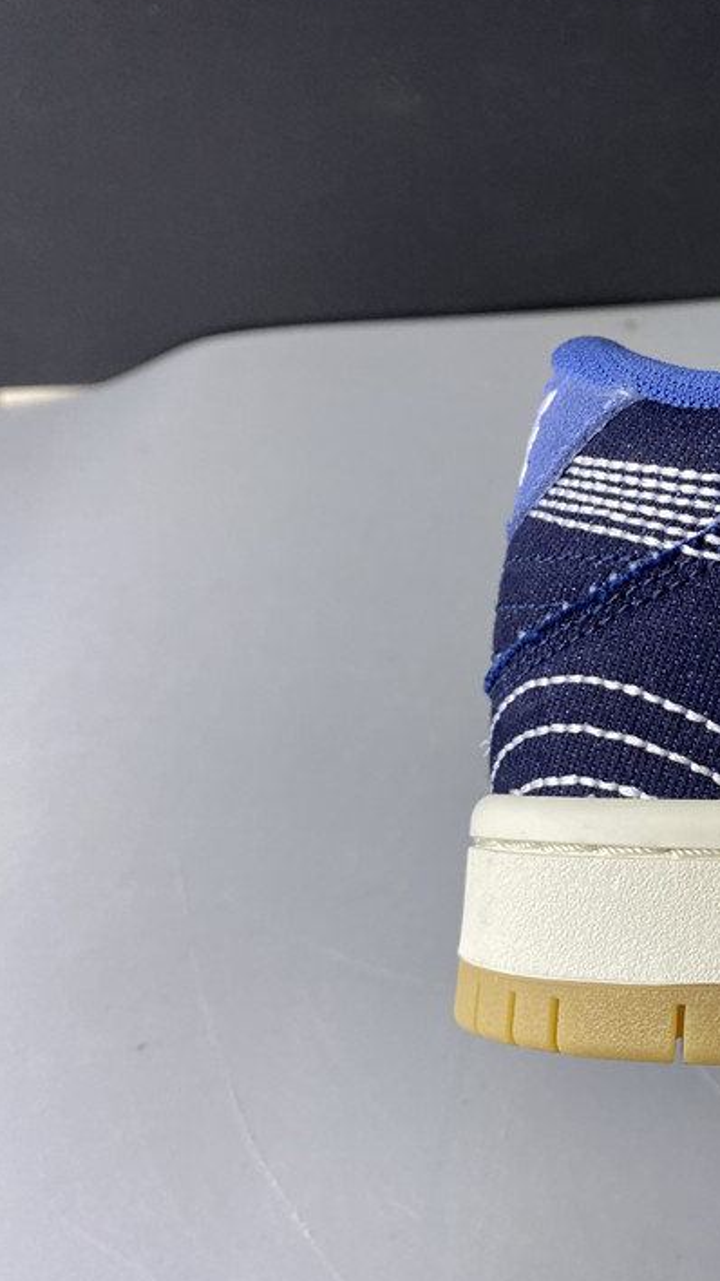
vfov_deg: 50.5
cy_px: 651
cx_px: 810
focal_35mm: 40
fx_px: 1358
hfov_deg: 27.0
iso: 80
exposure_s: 1/100
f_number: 1.8
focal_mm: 4.25
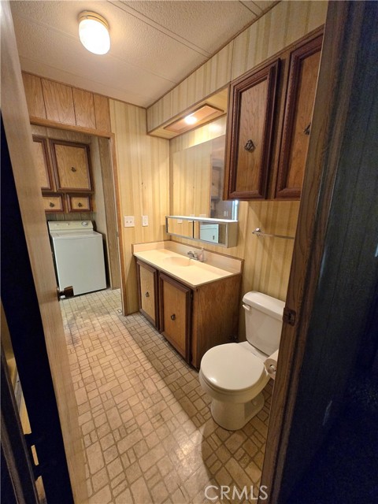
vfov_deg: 106.2
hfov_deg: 89.9
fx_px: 189
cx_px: 189
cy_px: 252
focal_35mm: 13
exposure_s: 1/60.2
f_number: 2.2
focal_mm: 1.7
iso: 400
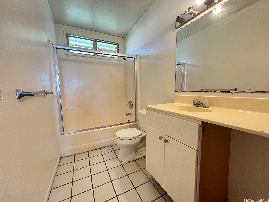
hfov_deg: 106.2
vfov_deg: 89.9
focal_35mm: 13
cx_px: 134
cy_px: 101
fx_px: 101
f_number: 1.8
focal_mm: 1.57
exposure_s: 1/60
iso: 160
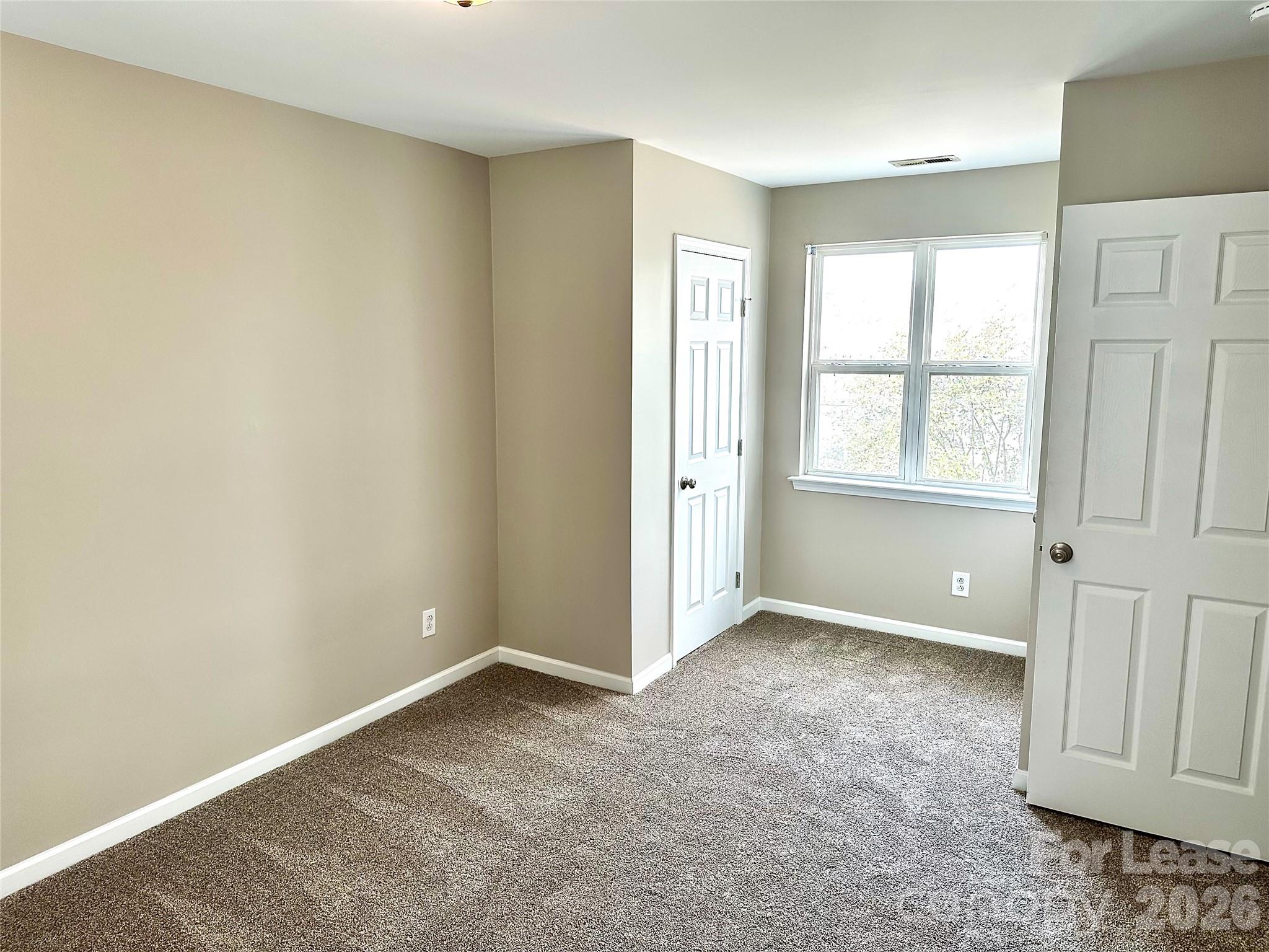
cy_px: 476
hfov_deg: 71.6
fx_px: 880
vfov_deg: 56.8
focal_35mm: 24
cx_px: 634
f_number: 1.78
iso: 125
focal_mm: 6.86
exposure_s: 1/120
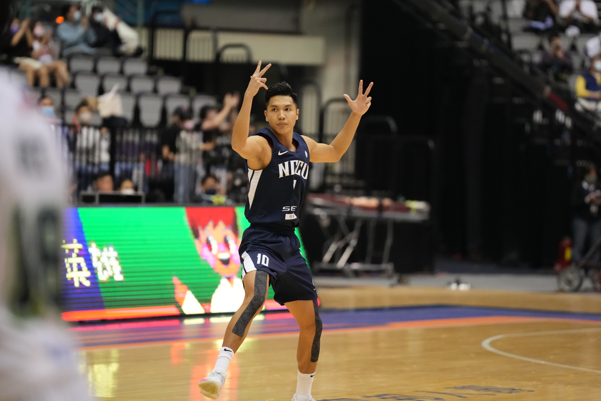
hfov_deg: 9.2
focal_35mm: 223
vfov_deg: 6.2
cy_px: 180
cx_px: 310
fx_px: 3723
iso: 5000
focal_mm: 200
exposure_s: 1/1000
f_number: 2.8
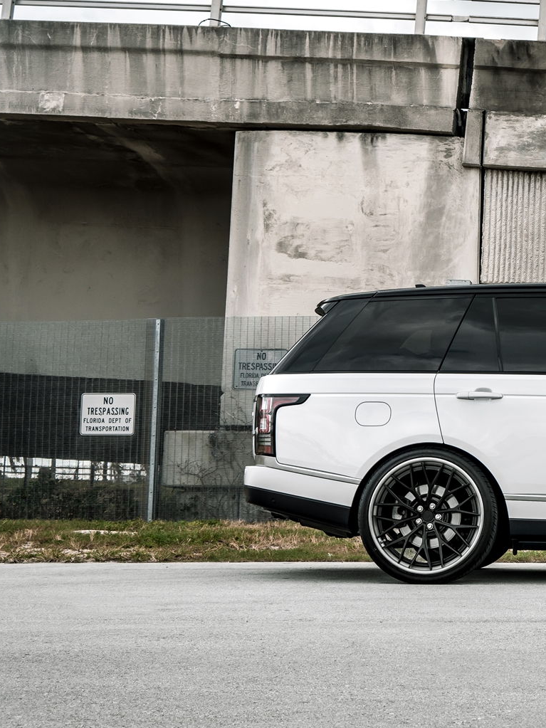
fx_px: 1557
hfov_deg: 19.1
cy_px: 296
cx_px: 605
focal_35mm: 74
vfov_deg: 26.3
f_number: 7.1
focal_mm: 41
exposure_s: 1/125
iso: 200
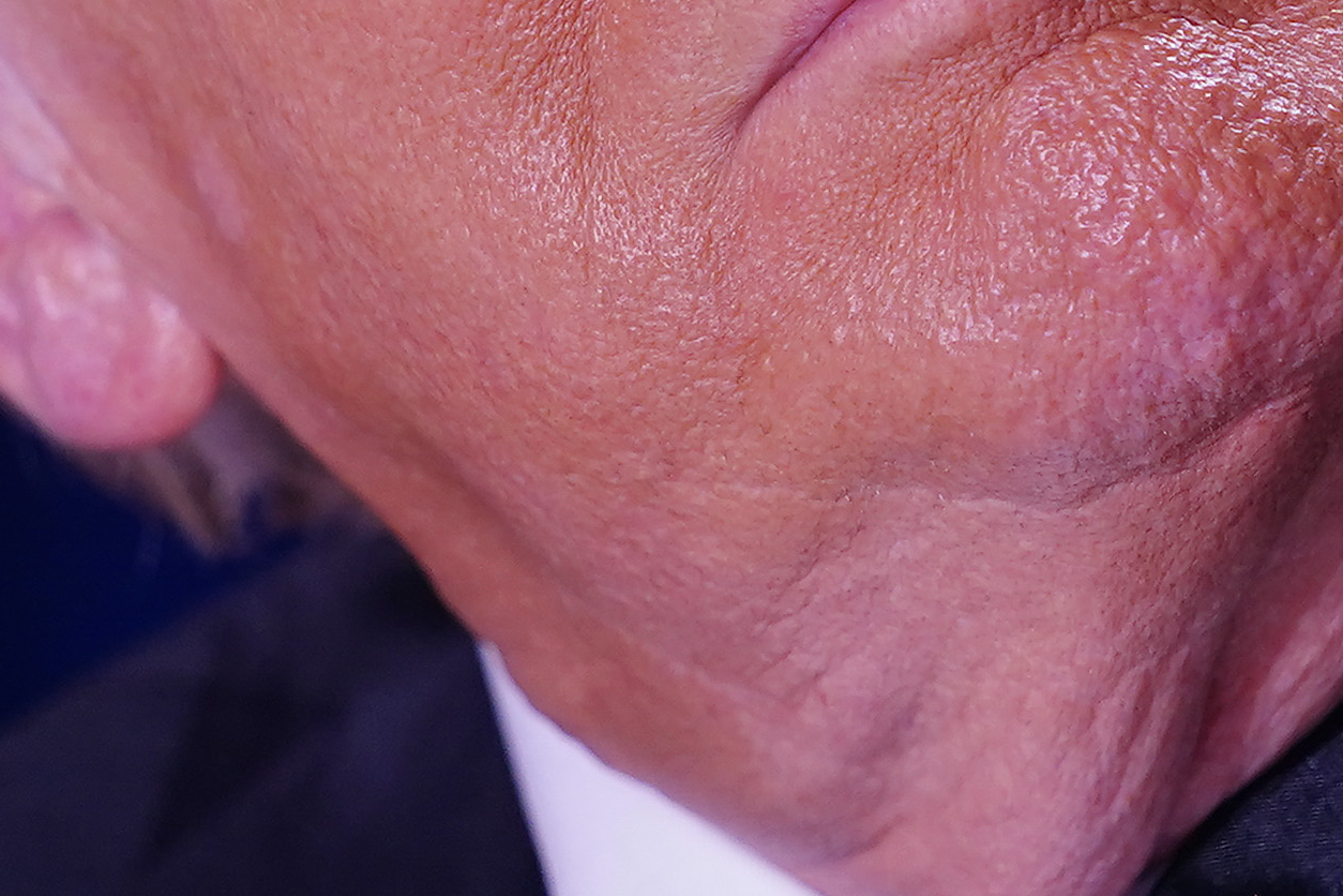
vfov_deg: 1.4
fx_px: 35699
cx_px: 683
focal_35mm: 957
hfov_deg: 2.2
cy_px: 44
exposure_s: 1/320
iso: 1250
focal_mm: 200
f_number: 3.2
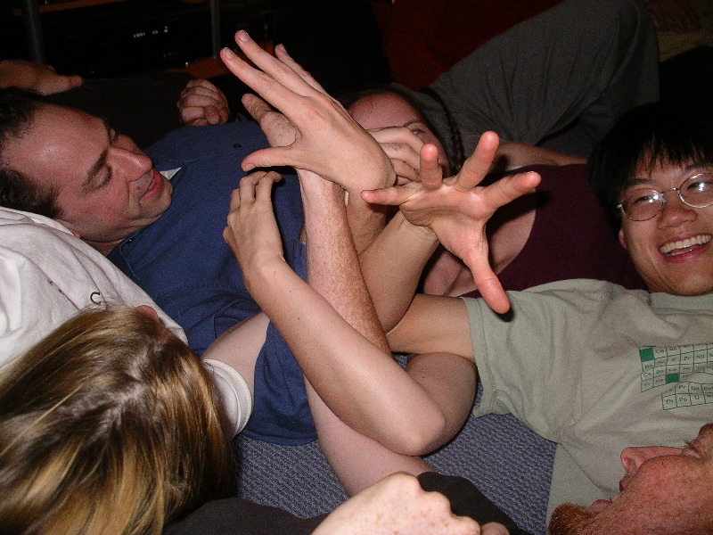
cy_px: 268
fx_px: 762
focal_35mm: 37
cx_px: 356
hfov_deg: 50.1
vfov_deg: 38.7
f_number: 2.8
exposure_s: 1/40
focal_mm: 7.8
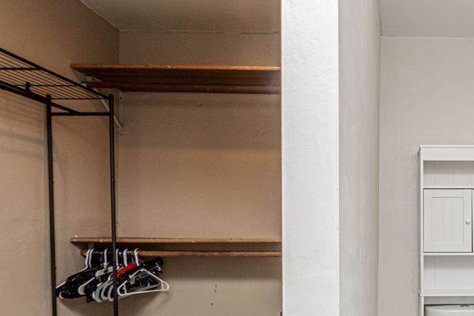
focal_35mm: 31
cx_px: 394
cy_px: 228
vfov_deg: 41.4
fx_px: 408
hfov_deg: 55.1
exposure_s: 1/60
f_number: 10
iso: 720
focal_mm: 10
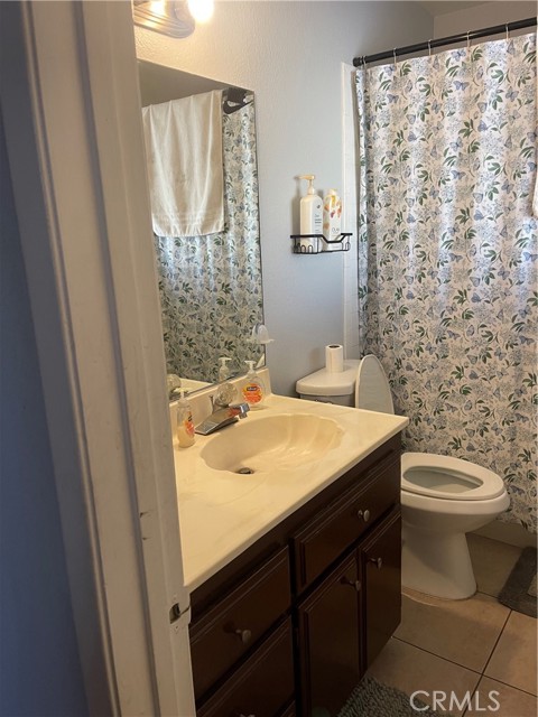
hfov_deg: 54.9
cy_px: 358
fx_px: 518
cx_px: 269
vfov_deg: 69.4
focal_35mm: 25
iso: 200
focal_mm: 5.1
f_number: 1.6
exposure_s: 1/60
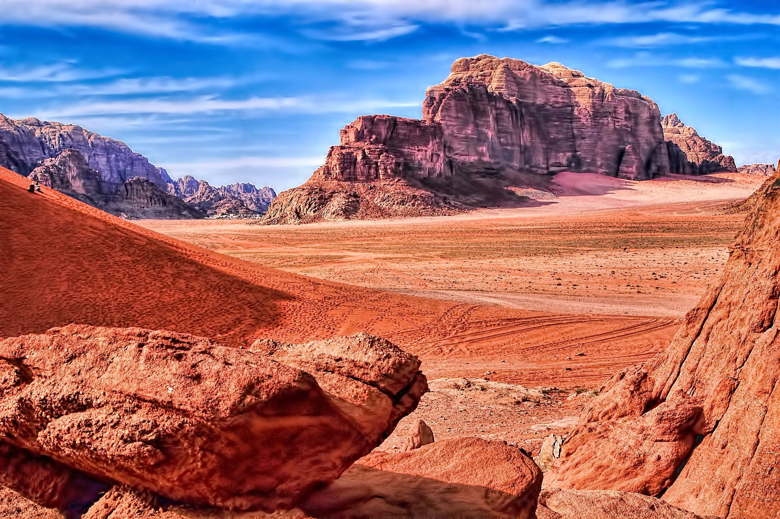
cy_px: 260
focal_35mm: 42
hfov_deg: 46.4
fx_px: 909
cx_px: 390
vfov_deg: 31.8
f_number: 22
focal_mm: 28
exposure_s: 1/90
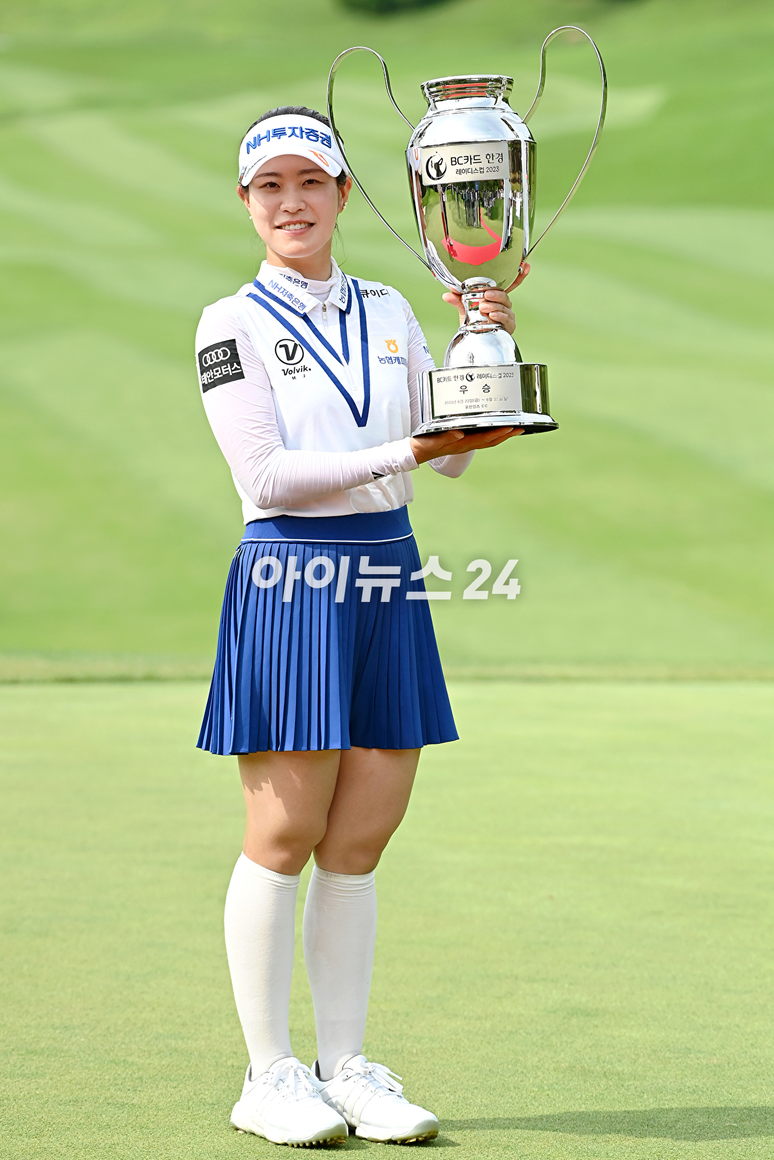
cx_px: 387
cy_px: 580
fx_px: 6449
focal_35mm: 200
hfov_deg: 6.9
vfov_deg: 10.3
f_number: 5.6
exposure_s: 1/2500
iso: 1000
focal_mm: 200
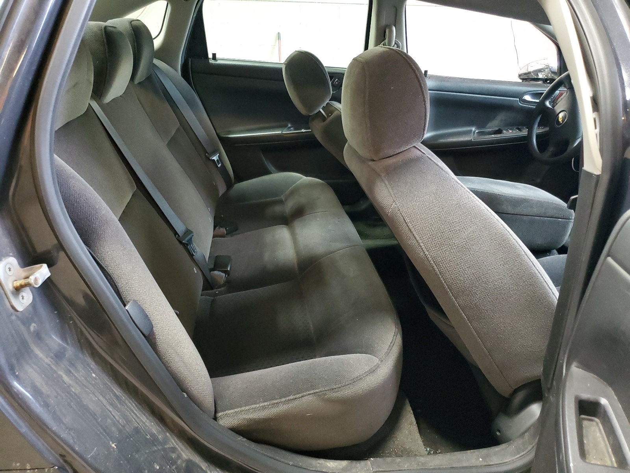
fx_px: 473
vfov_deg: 53.1
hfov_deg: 67.3
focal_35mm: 26
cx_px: 315
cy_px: 236
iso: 397
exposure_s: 1/60.2
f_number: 1.5
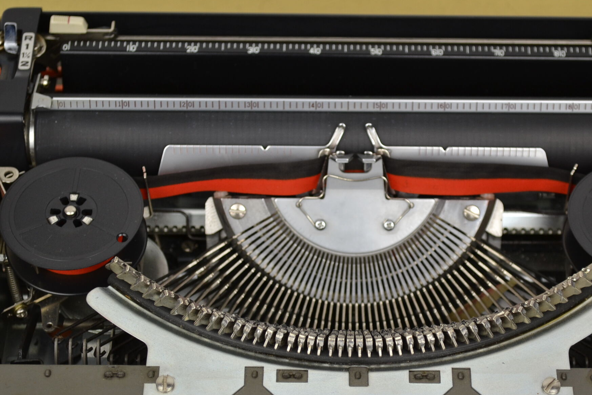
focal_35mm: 91
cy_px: 226
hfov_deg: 22.4
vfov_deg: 15.0
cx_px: 342
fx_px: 1496
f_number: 5.3
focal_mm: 46
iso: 400
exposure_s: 1/125
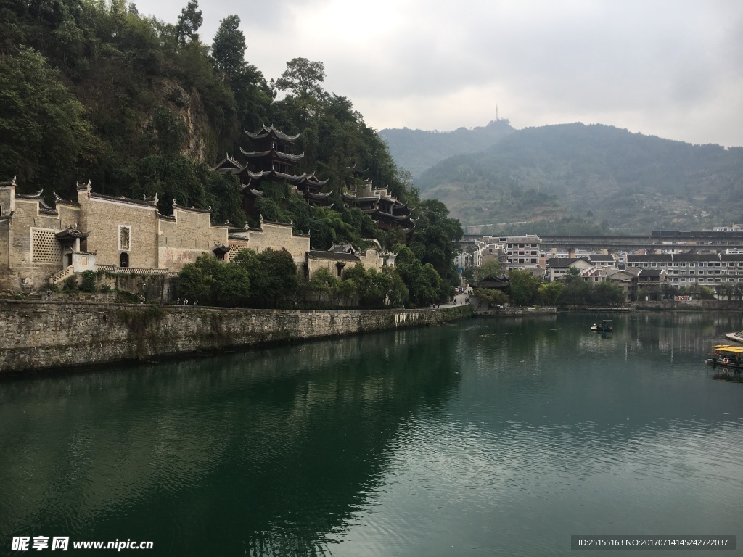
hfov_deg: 61.7
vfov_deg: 48.2
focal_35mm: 29
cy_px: 278
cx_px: 372
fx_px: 622
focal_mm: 4.15
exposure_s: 1/534
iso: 25
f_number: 2.2
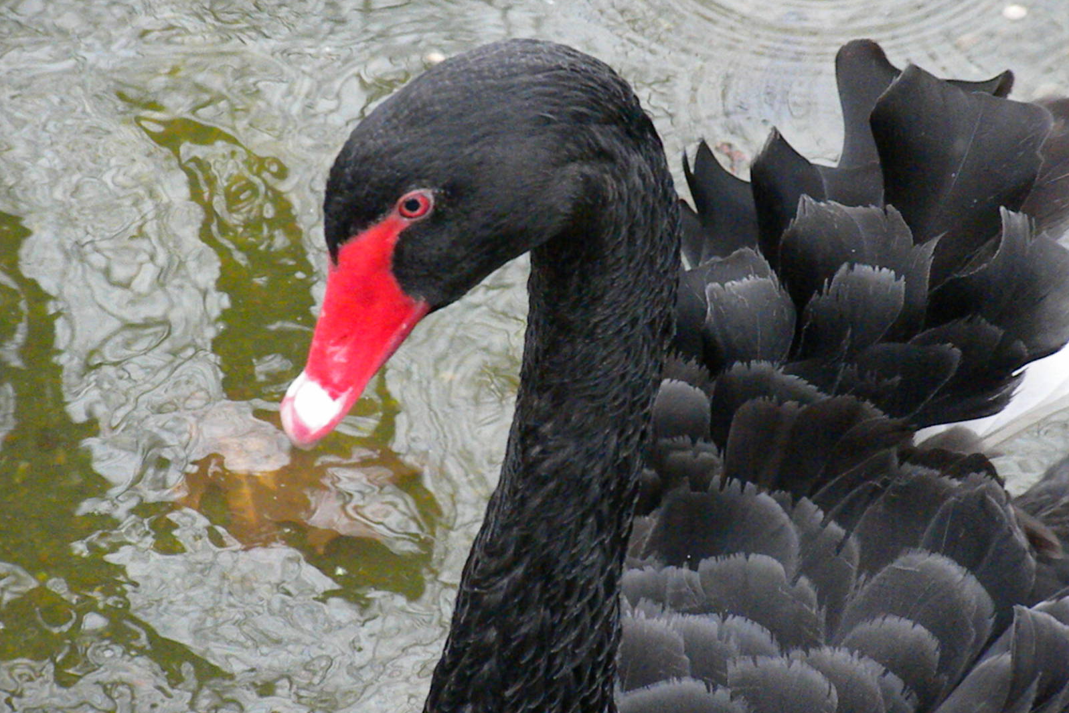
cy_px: 340
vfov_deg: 5.5
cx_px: 535
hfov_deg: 8.3
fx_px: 7364
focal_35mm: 248
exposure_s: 1/310
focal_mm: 42.1
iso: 1719
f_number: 5.2
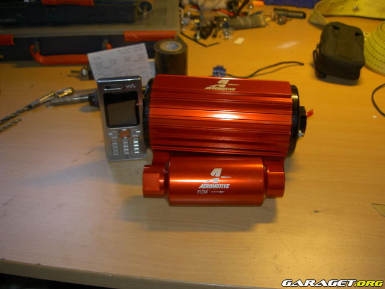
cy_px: 144
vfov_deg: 36.8
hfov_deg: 47.9
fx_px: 434
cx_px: 192
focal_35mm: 39
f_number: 2.8
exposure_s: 1/60
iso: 100
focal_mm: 8
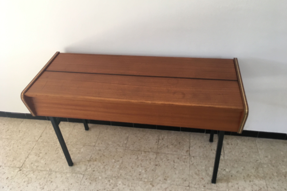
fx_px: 247
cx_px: 143
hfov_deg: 60.3
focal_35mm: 31
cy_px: 83
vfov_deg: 42.2
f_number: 2.2
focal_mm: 4.15
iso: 64
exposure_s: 1/33
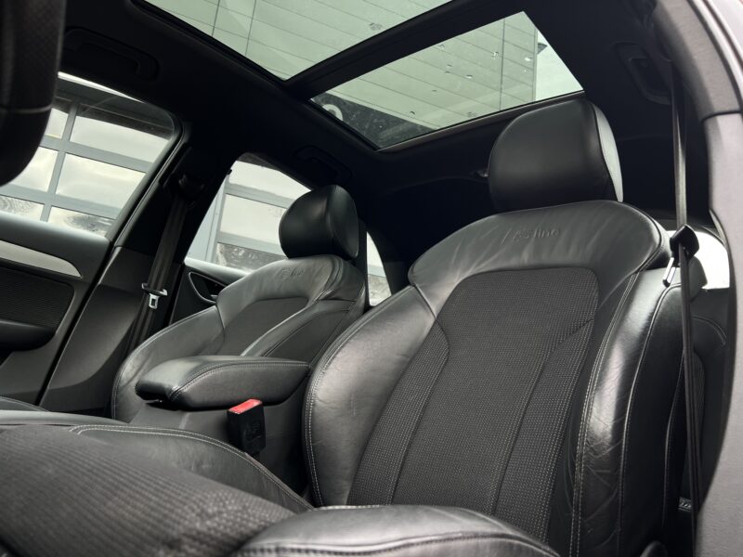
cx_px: 372
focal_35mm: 26
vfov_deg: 53.1
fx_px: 558
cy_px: 278
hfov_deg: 67.3
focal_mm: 5.7
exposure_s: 1/121
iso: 50
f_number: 1.5
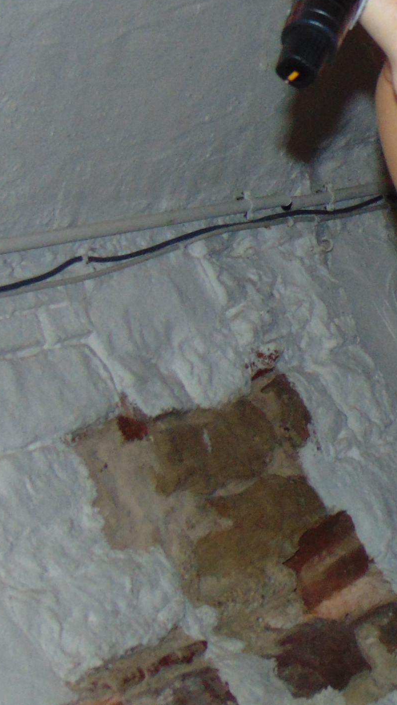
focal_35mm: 118
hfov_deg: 9.6
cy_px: 157
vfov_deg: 18.0
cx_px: 786
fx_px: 2208
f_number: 3.3
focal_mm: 7.6
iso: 200
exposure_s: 1/8
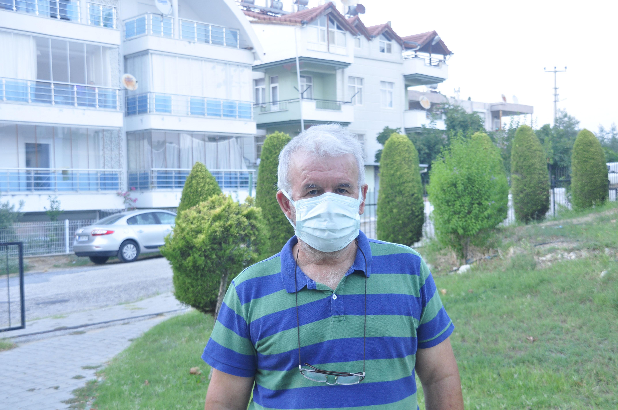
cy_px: 205
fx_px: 797
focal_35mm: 46
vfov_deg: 28.9
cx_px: 309
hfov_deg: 42.4
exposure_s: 1/13
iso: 400
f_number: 4.2
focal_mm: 31
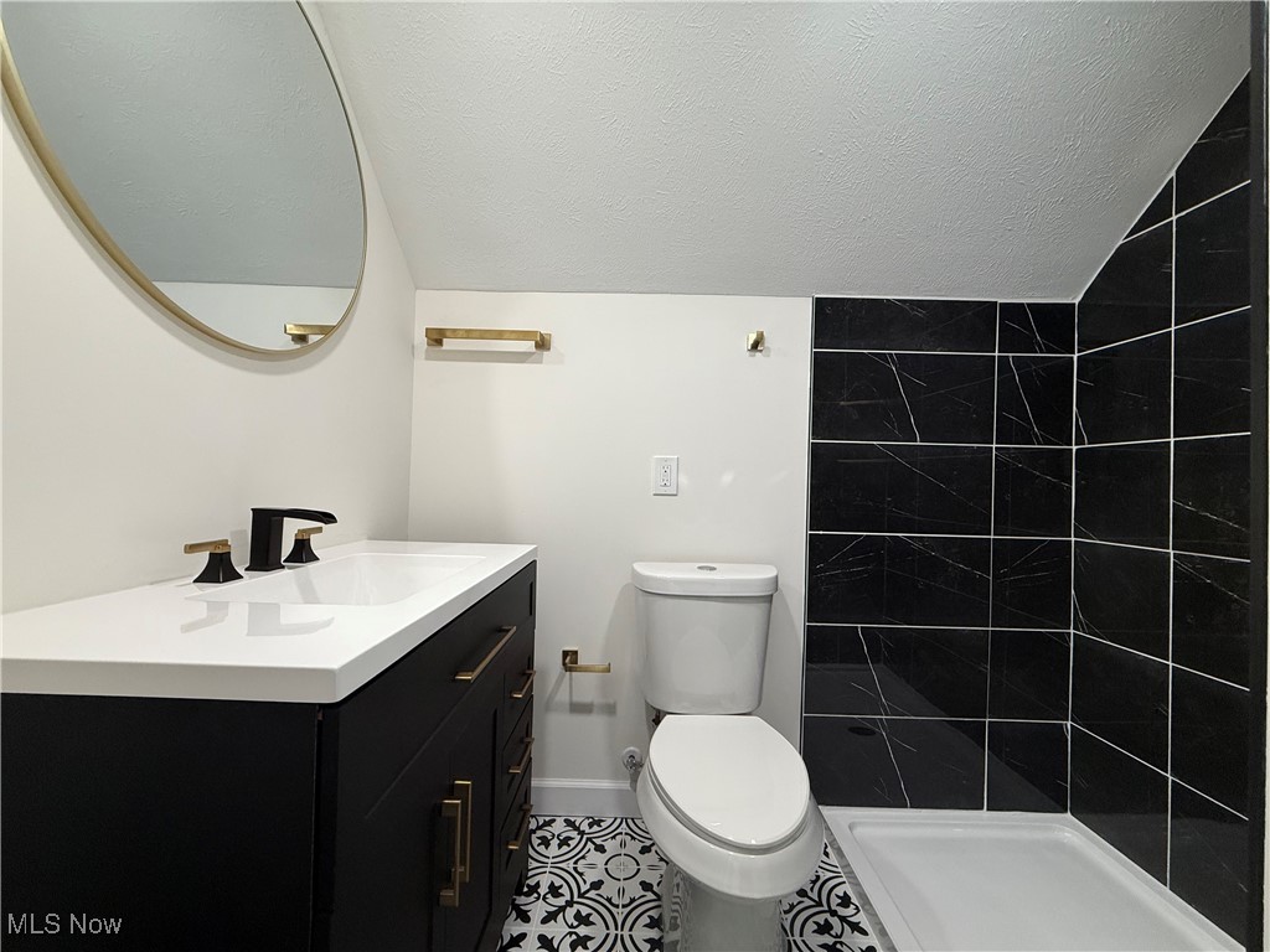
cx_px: 635
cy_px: 476
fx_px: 514
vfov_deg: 85.7
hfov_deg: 102.1
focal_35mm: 14
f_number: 2.2
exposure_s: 1/120
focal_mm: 2.22
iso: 160
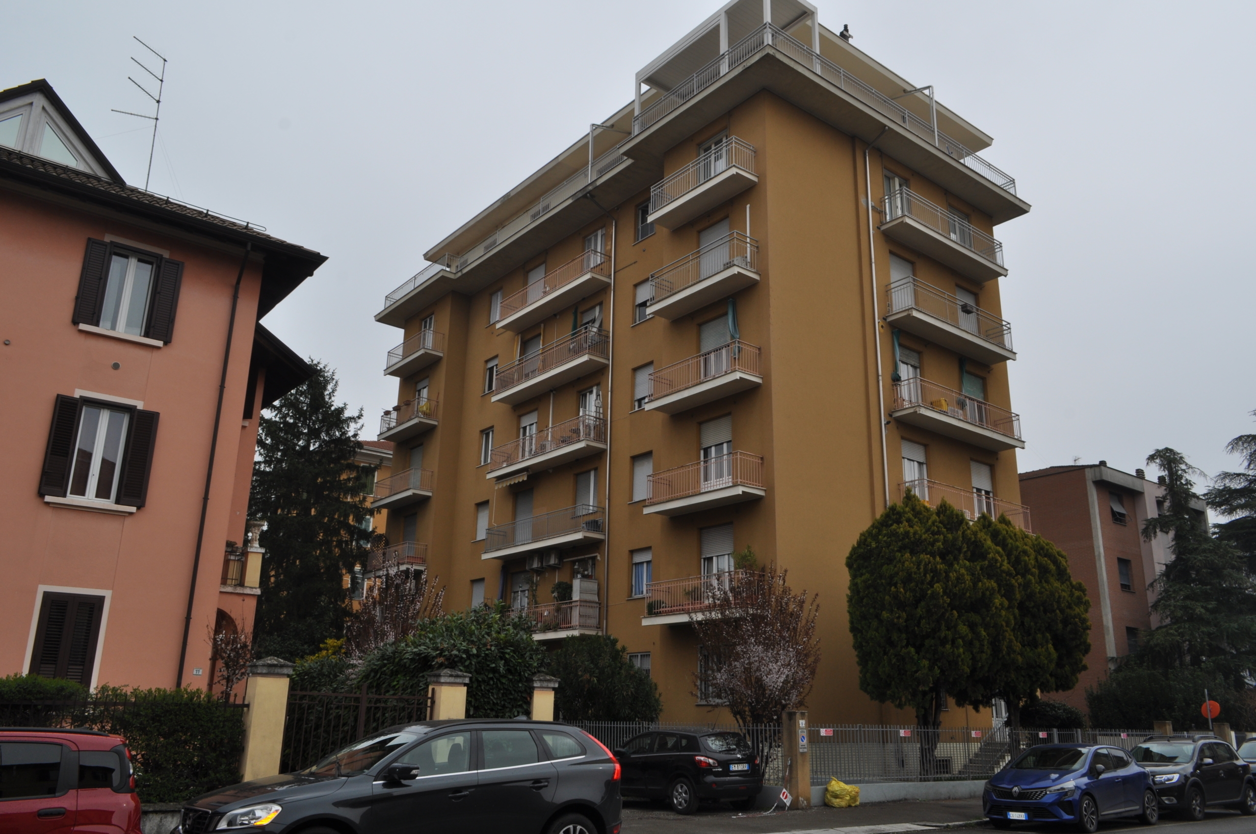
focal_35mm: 27
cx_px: 628
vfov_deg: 47.8
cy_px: 417
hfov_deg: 67.4
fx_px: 941
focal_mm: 18
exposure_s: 1/200
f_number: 11
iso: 200
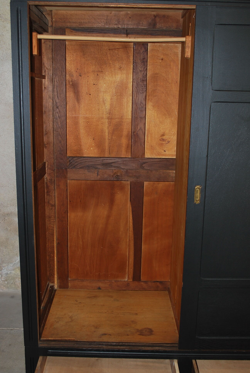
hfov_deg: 34.3
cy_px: 186
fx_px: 405
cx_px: 125
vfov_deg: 49.5
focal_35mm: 39
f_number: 4.2
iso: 200
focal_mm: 26
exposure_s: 1/60
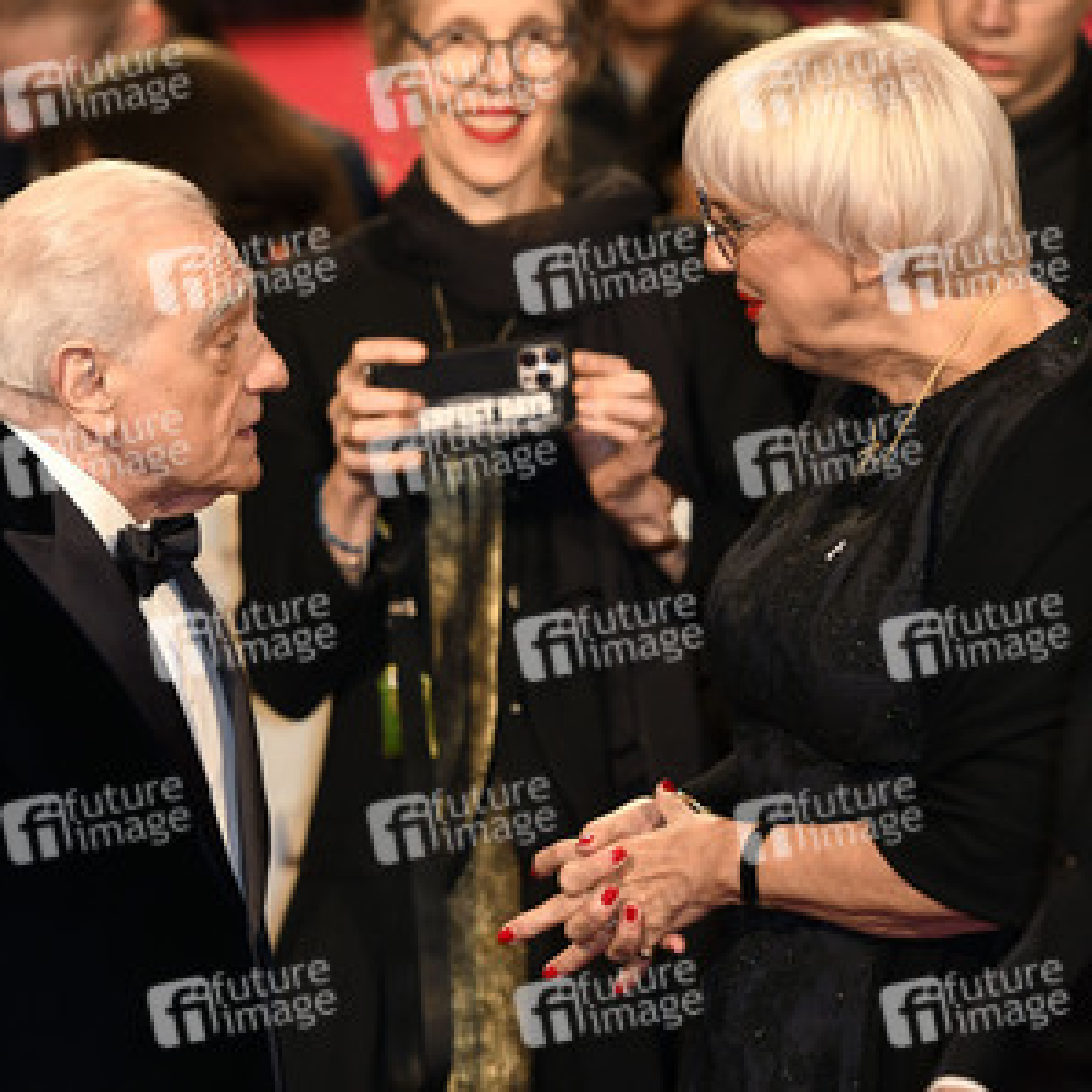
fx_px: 8030
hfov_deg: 7.8
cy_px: 546
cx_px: 511
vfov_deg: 7.8
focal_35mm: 225
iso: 1250
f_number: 3.5
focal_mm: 175
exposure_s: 1/200
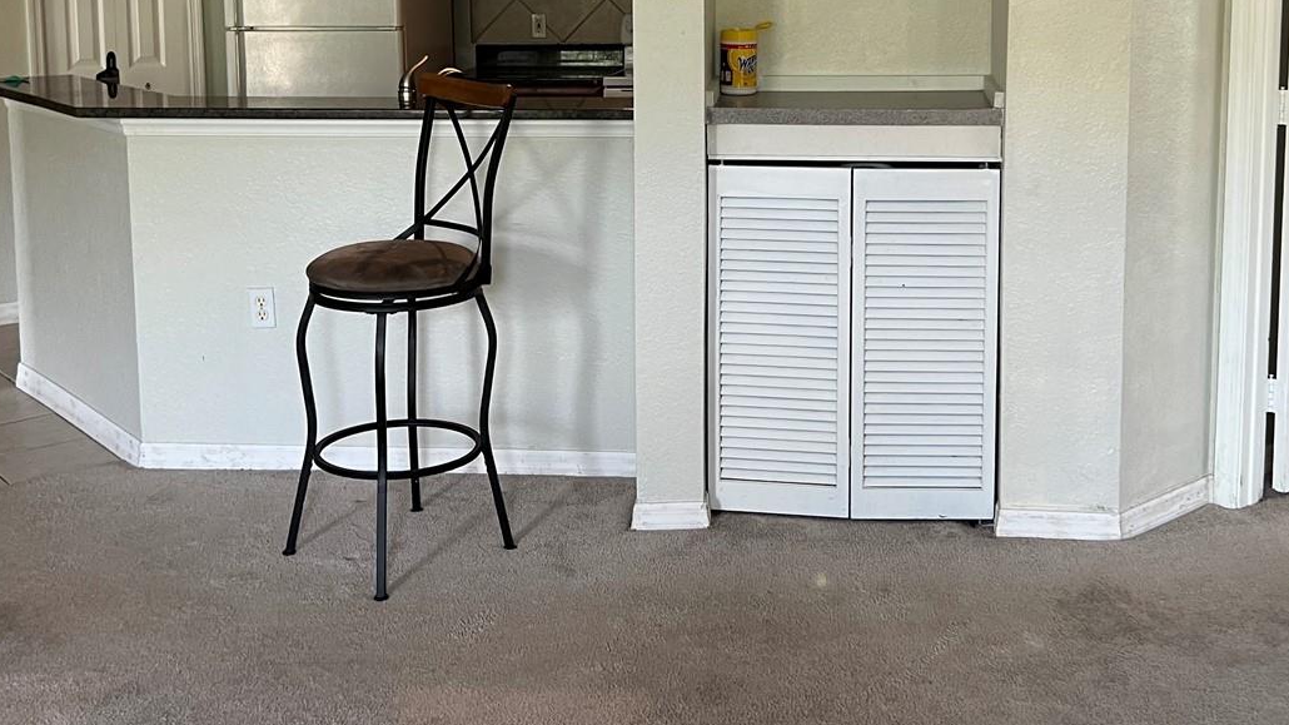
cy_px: 103
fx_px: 1504
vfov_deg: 26.4
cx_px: 727
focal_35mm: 44
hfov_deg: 46.3
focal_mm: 5.7
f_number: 1.5
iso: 100
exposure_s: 1/60
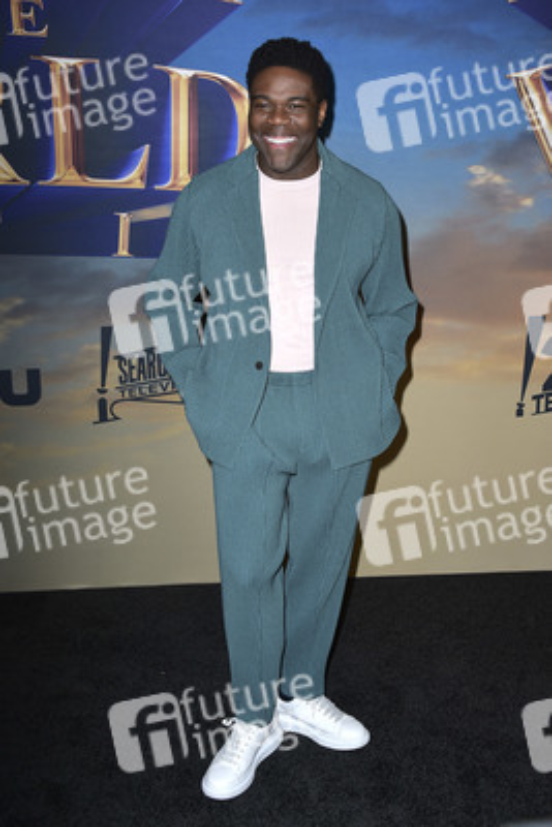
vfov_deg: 48.4
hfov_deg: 33.4
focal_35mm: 40
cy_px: 414
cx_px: 276
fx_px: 919
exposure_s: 1/250
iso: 320
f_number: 6.3
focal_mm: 40
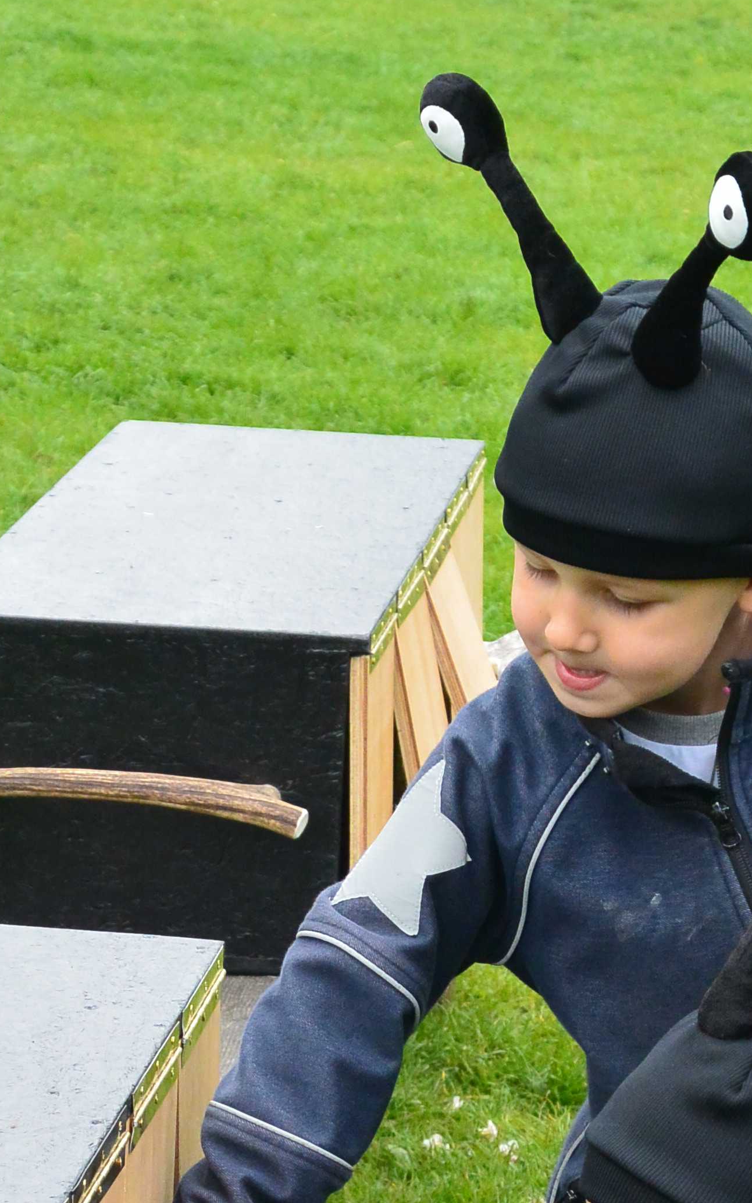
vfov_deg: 12.4
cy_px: 1045
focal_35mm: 168
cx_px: 368
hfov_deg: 7.8
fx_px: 5509
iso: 560
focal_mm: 27.5
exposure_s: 1/500
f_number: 5.6
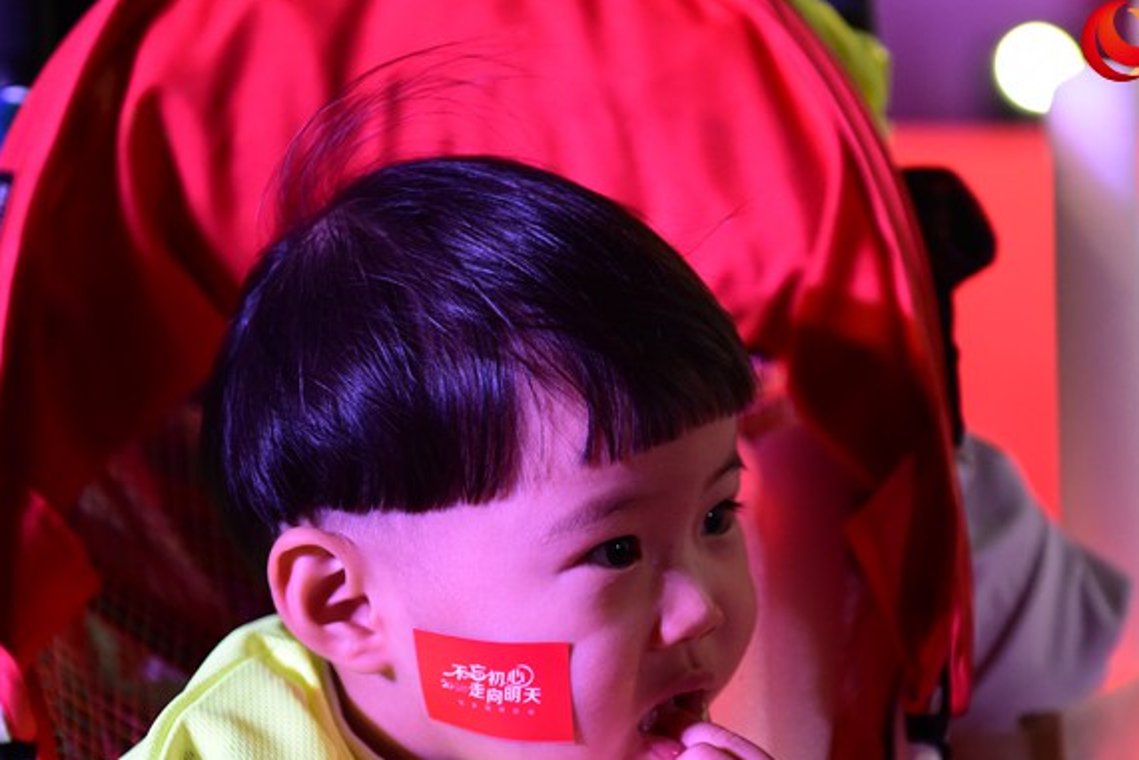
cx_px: 700
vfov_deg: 14.0
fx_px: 3101
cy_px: 486
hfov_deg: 20.8
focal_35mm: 98
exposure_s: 1/500
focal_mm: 70
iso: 3200
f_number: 2.8
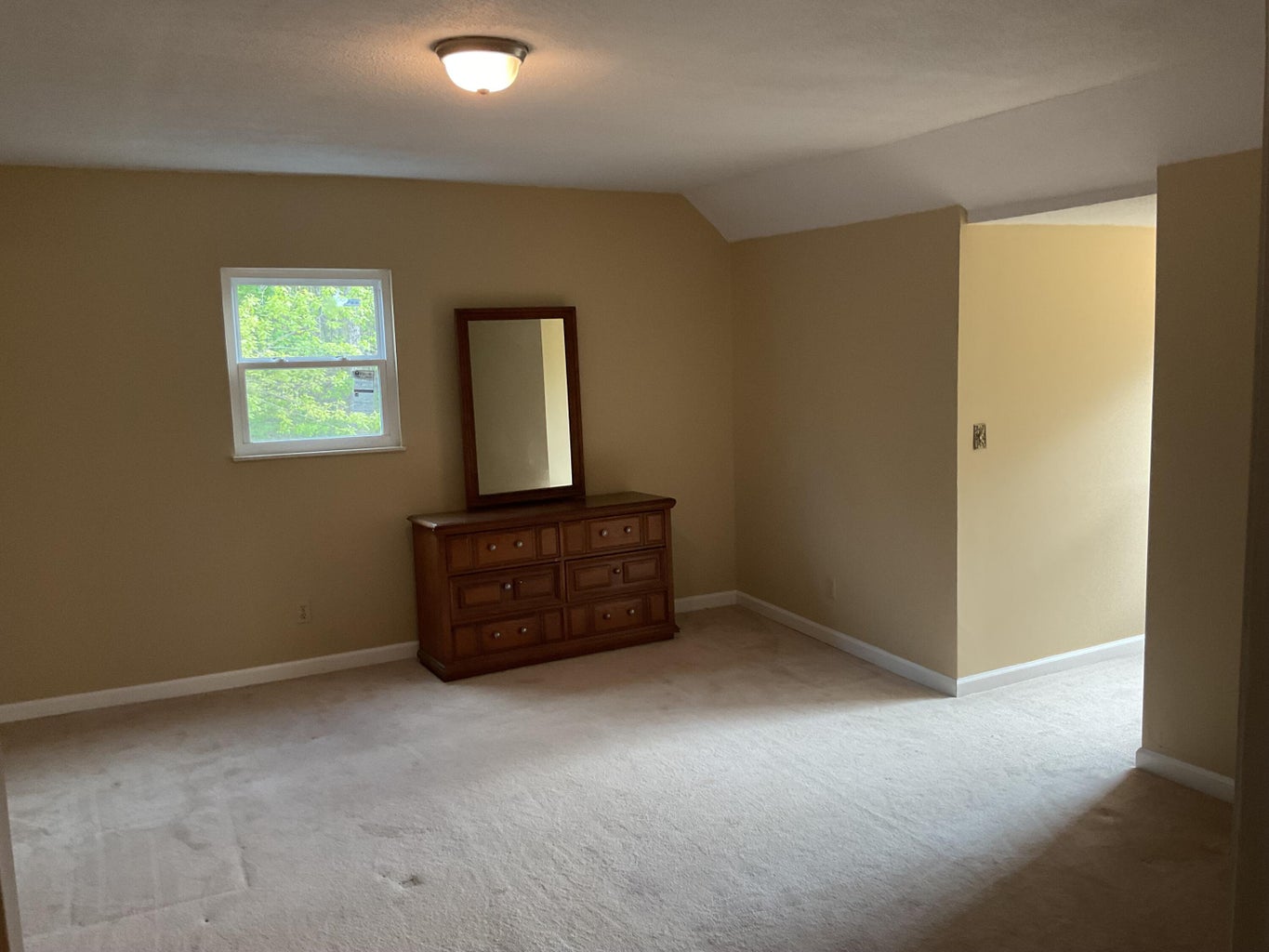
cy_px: 476
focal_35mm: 29
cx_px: 634
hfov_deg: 61.7
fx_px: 1063
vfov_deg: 48.2
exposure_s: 1/60
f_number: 1.8
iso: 100
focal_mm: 3
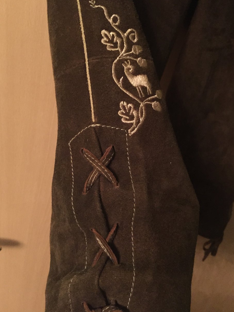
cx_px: 125
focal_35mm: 32
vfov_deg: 56.8
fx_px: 288
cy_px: 150
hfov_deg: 44.1
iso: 640
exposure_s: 1/17
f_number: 2.2
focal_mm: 4.15
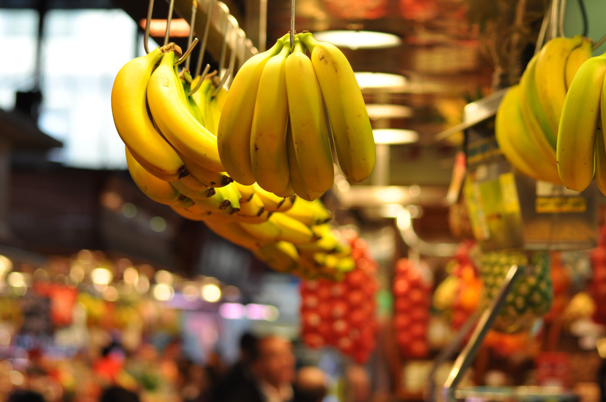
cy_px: 201
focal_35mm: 105
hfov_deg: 19.5
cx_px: 303
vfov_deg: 13.0
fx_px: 1765
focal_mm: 70
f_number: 4
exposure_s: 1/160
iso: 400
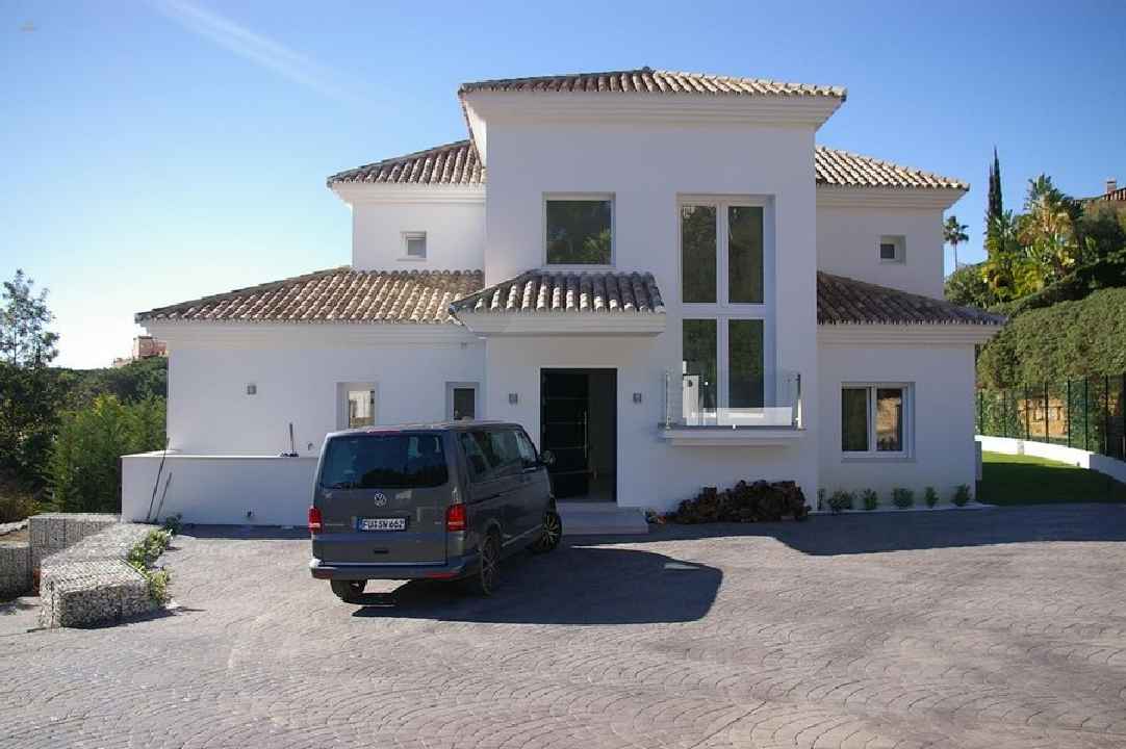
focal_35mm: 30
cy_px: 374
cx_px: 563
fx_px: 938
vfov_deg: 43.6
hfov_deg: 62.0
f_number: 4.5
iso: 200
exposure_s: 1/750
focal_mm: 20
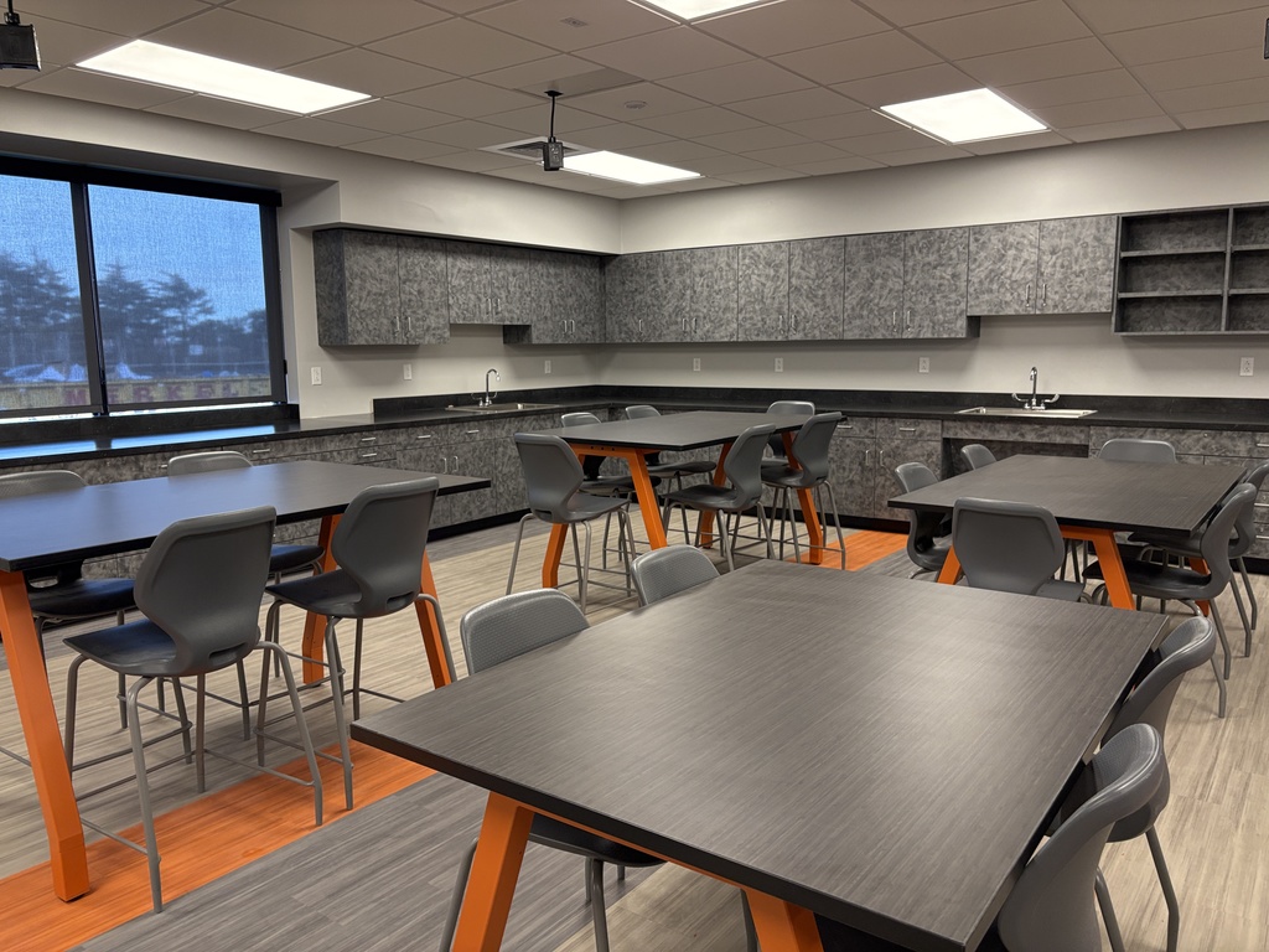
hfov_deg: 67.3
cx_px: 634
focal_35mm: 26
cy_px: 476
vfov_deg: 53.1
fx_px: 953
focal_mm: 5.96
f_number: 1.6
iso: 160
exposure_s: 1/120
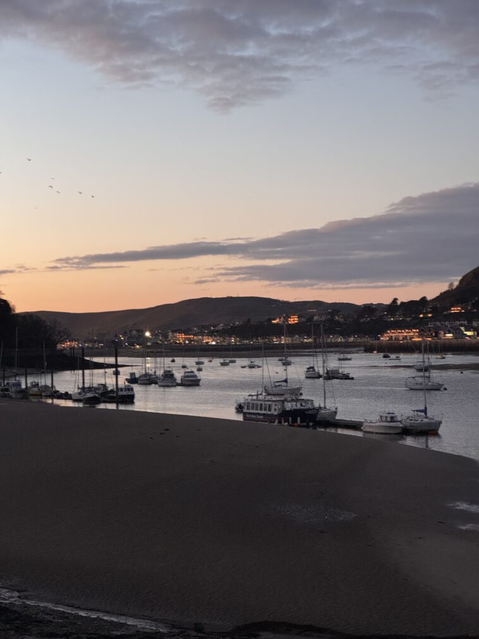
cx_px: 238
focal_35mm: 78
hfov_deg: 18.9
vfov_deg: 25.0
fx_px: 1439
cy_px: 320
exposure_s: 1/40
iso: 640
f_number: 2.8
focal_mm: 9
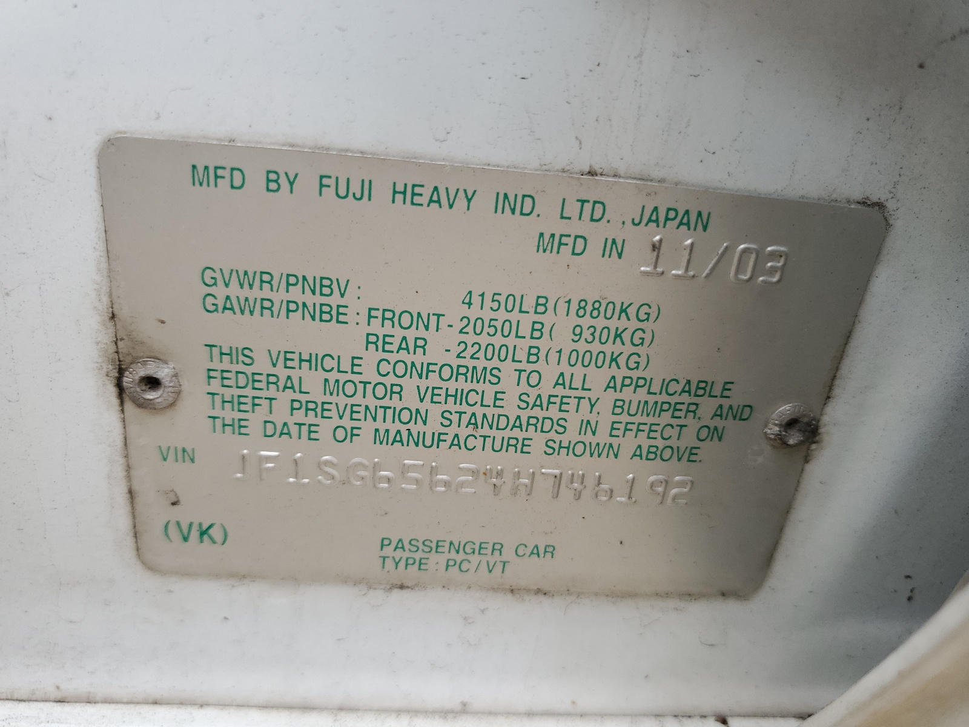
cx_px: 484
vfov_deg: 53.1
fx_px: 728
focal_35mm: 26
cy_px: 364
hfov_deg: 67.3
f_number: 1.5
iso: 50
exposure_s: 1/435
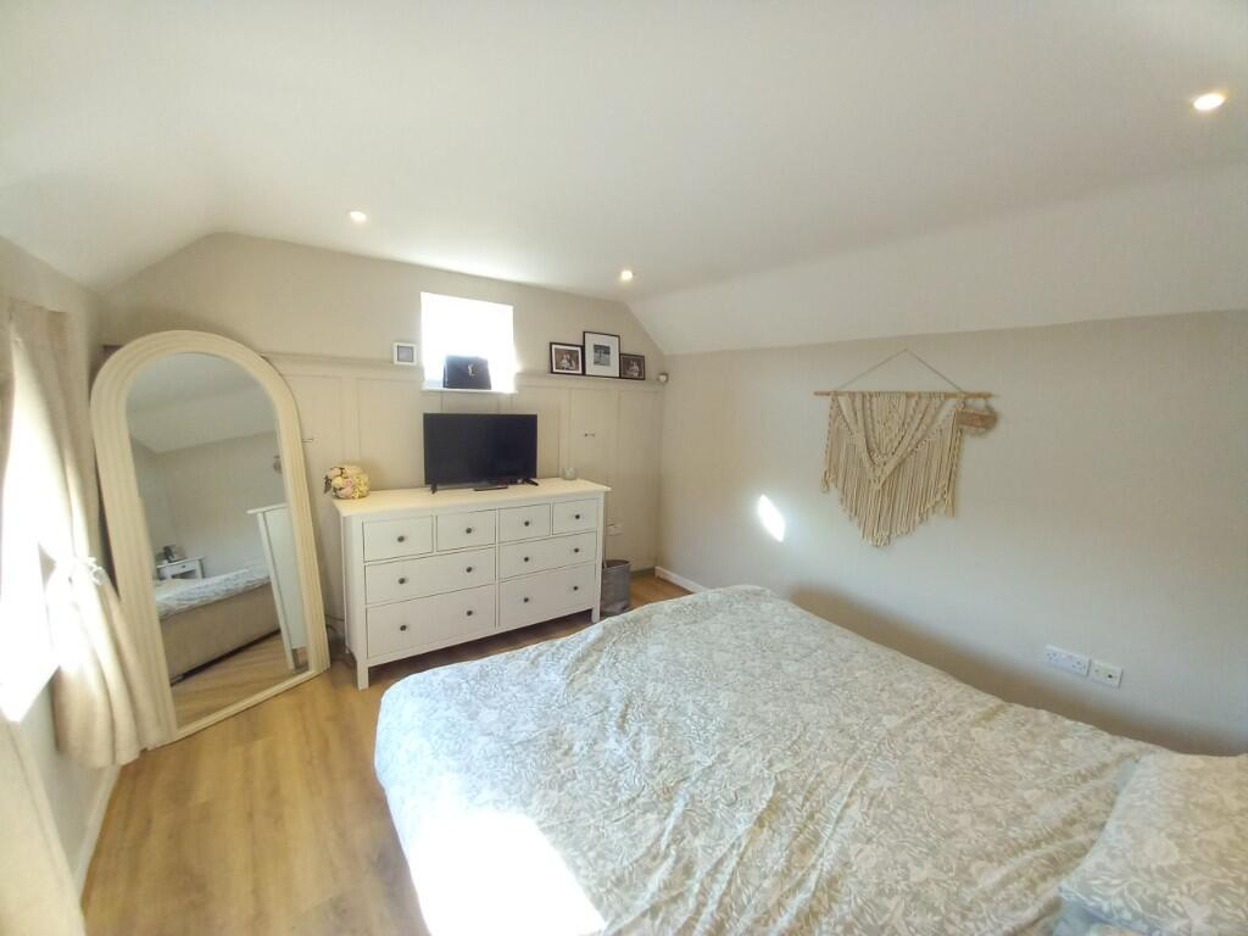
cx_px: 624
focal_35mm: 13
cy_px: 468
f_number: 2.2
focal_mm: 1.13
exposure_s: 1/50
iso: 80
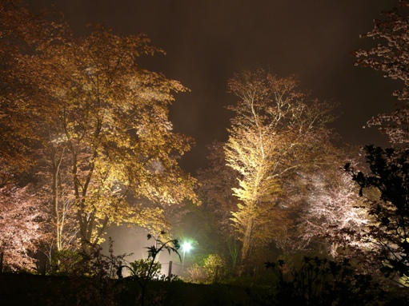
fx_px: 614
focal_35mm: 52
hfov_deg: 36.8
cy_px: 153
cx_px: 204
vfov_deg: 28.0
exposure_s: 8
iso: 100
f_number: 5.6
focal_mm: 11
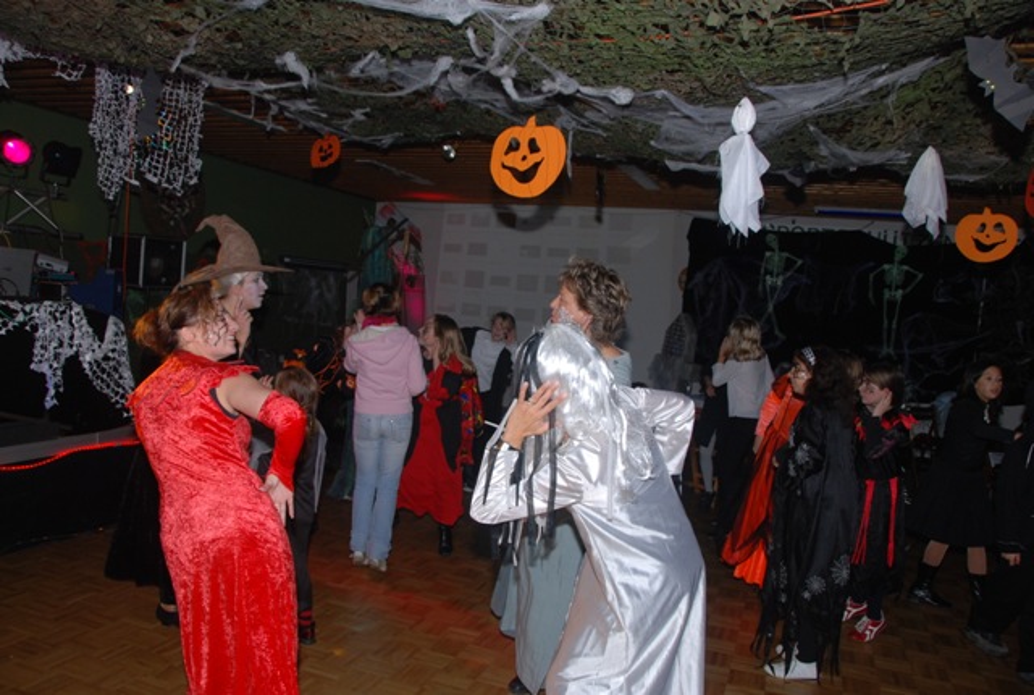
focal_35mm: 27
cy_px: 348
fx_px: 777
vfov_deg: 48.2
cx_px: 517
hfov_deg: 67.3
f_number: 5
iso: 200
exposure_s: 1/60
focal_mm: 18
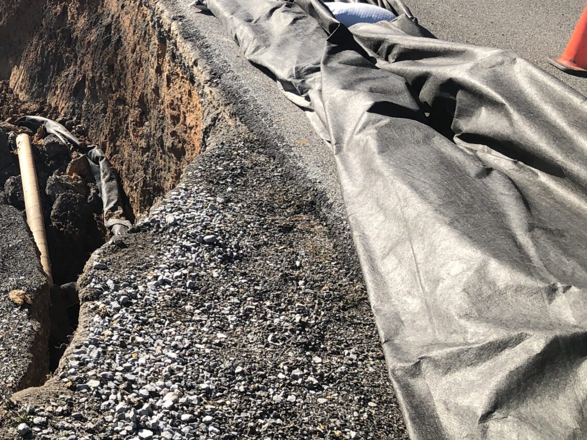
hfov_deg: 28.3
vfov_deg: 22.8
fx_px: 1068
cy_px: 61
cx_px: -37
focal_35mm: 63
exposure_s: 1/1021
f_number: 1.8
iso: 20
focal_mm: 3.99
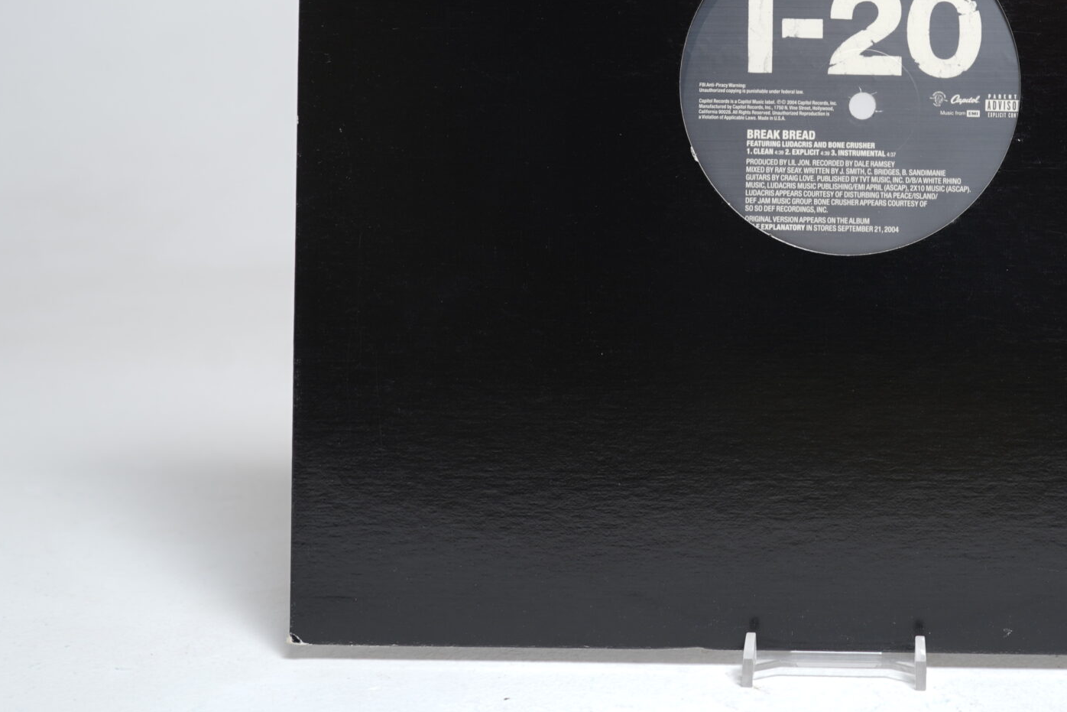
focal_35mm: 55
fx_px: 1630
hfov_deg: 35.1
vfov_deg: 24.0
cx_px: 847
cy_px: 94
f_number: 5
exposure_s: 1/3
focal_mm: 30
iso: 64
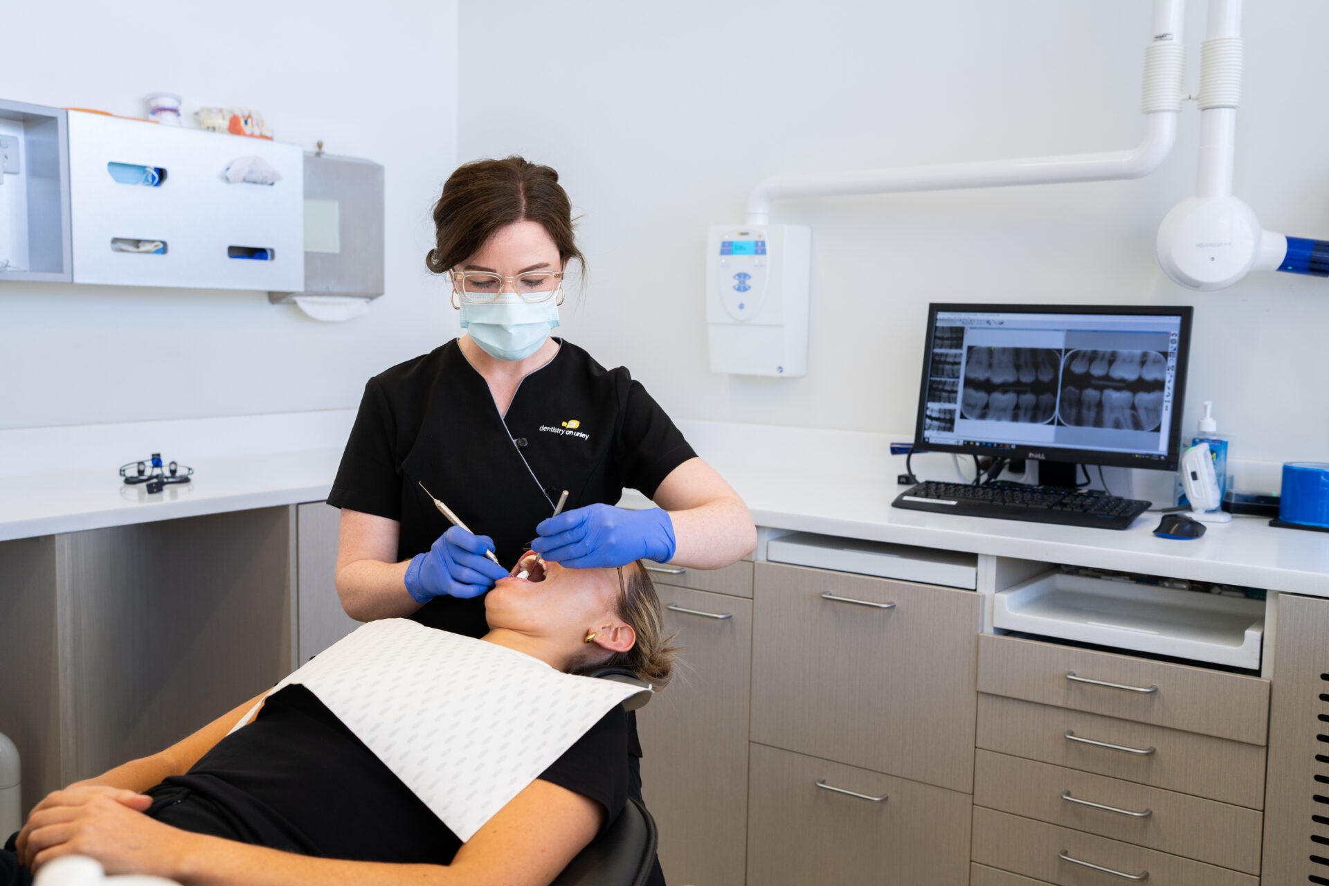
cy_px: 443
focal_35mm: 35
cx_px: 664
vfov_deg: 37.9
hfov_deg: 54.4
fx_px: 1292
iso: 640
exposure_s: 1/125
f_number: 4
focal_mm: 35
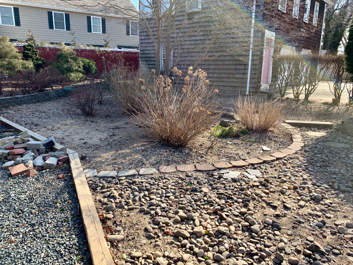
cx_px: 176
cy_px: 132
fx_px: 265
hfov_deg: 67.3
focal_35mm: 26
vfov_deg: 53.1
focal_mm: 4.25
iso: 25
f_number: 1.8
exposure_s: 1/442
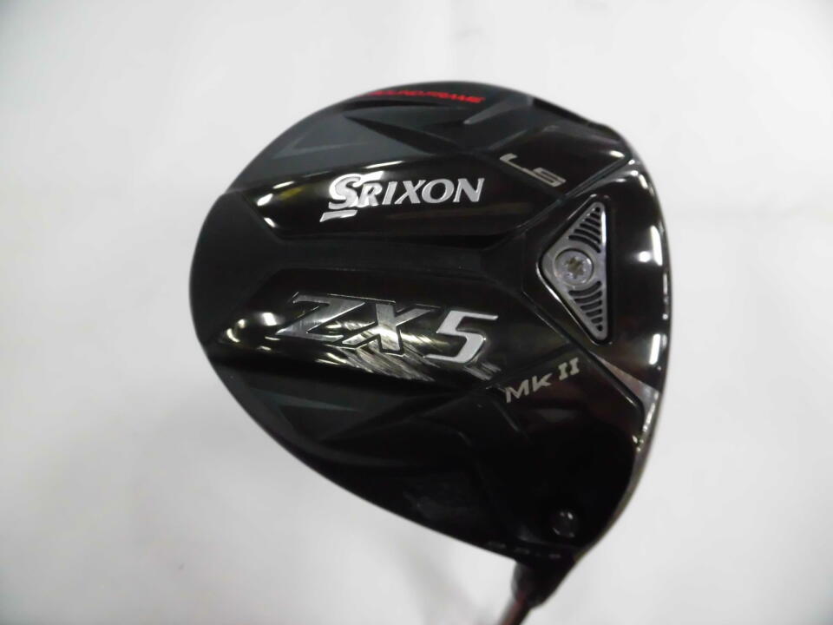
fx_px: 578
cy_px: 312
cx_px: 416
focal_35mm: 24
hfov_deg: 71.6
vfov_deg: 56.8
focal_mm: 4.3
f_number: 3.1
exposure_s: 1/200
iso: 800
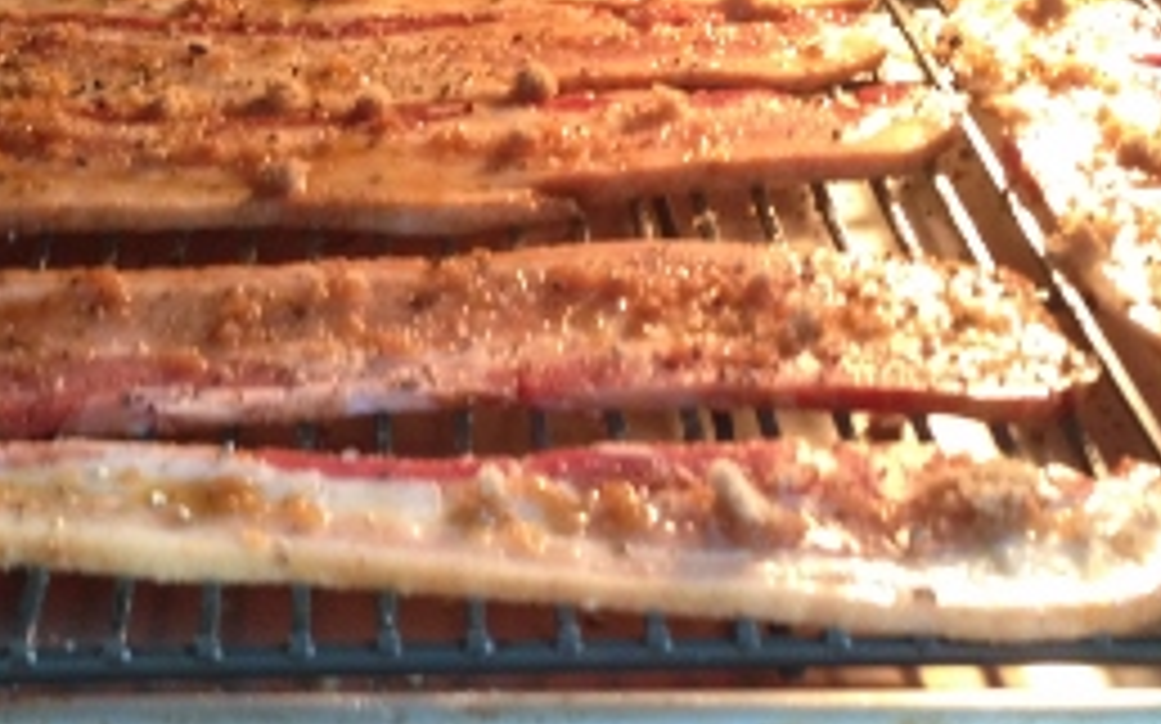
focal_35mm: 65
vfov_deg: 20.0
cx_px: 482
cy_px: 288
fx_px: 2056
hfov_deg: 31.5
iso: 250
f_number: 2.4
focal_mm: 4.12
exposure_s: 1/20
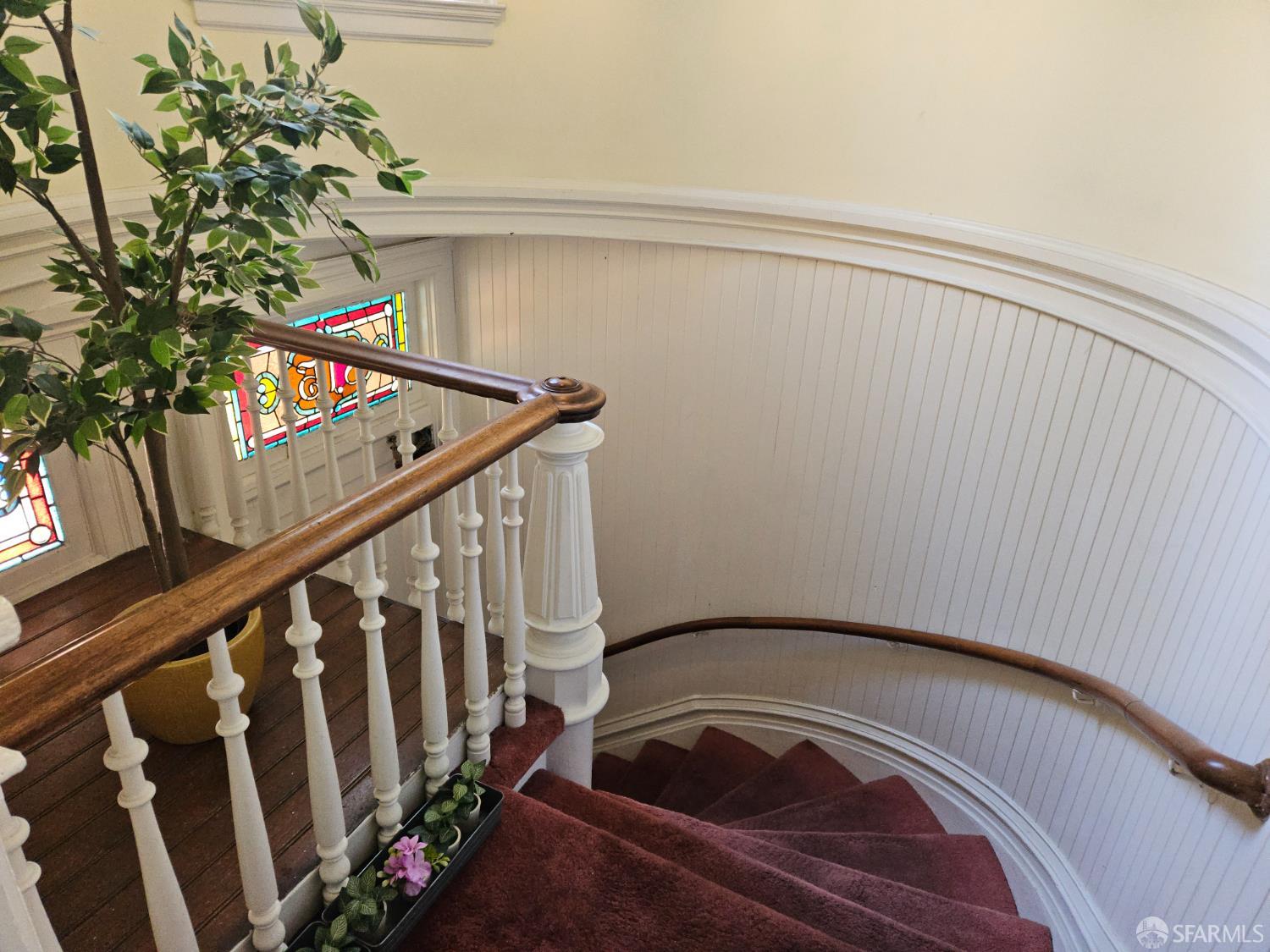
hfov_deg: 73.9
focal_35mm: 23
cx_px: 635
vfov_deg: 58.9
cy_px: 476
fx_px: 844
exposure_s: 1/120
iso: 400
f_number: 1.8
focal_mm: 5.4
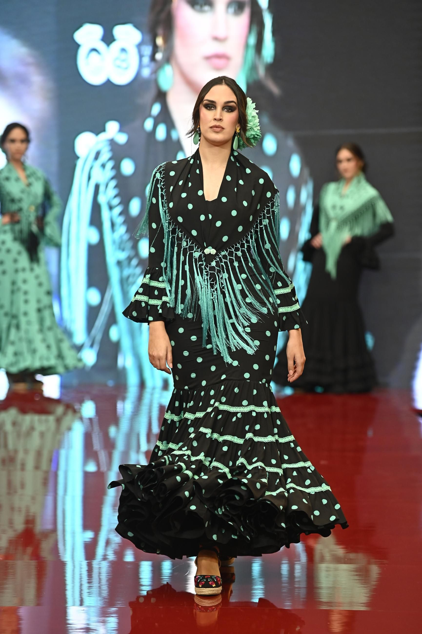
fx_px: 2553
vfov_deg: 14.2
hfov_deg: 9.4
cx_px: 211
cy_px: 317
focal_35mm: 145
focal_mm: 145
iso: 1000
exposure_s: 1/400
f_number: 4
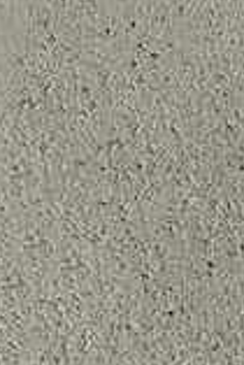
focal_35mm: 184
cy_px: -8
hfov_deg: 6.9
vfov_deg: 11.1
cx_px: 655
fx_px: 1866
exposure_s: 1/99
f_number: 1.8
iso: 125
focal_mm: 4.25
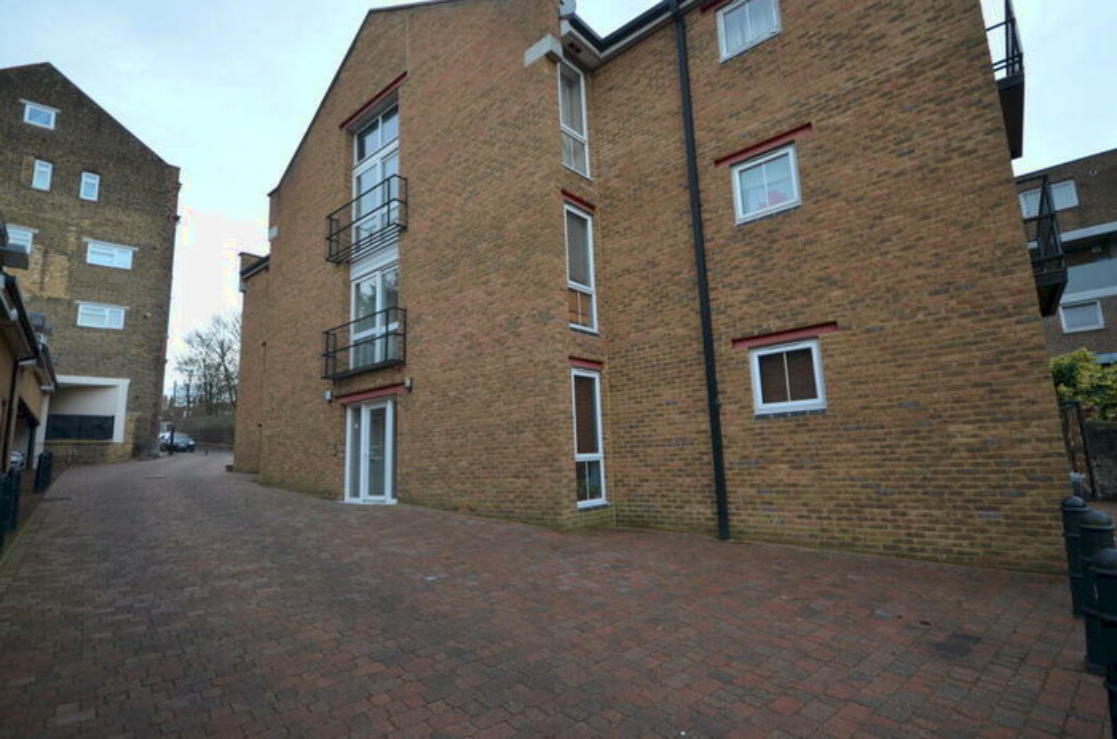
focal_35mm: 17
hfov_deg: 92.6
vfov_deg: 69.4
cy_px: 370
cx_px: 558
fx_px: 534
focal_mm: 11.5
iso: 280
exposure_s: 1/125
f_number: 5.6
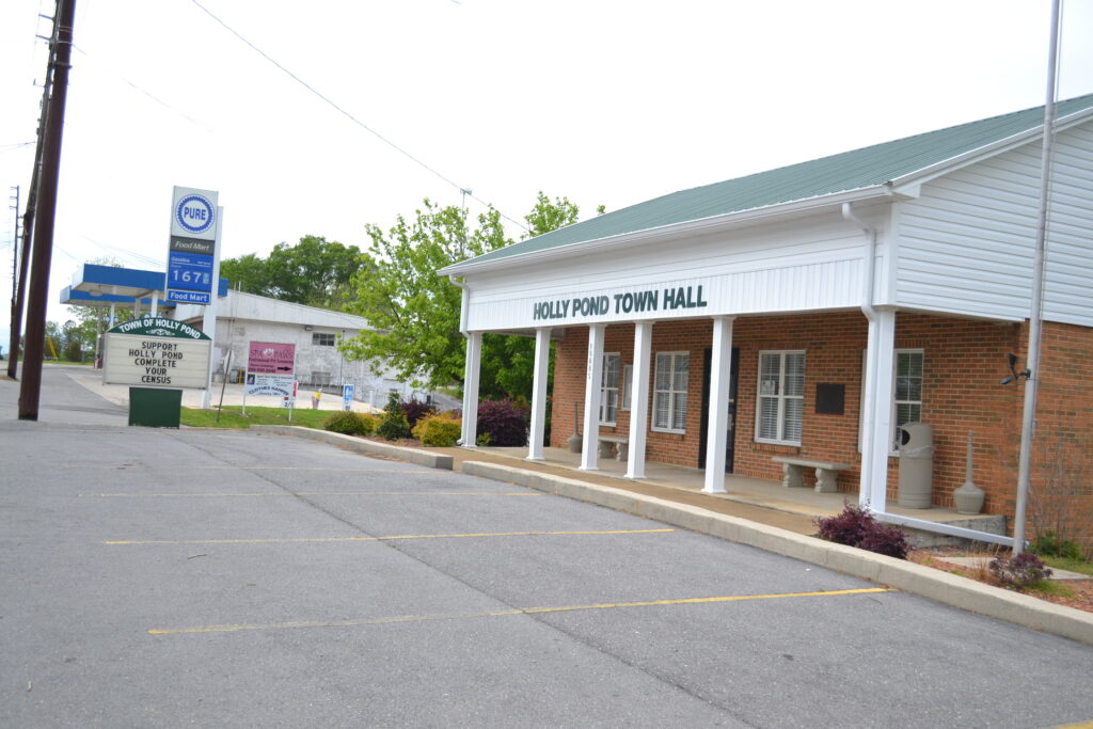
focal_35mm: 33
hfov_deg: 57.2
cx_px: 546
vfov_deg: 40.0
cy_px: 364
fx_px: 1002
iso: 400
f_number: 6.3
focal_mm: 22
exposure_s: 1/1600
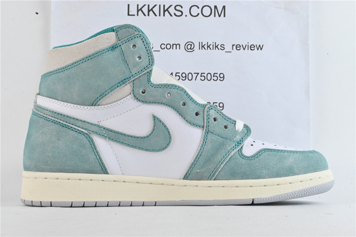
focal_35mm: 57
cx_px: 178
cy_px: 118
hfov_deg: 35.1
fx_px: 564
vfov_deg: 23.8
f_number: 36
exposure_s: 1/13
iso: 1600
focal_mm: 38
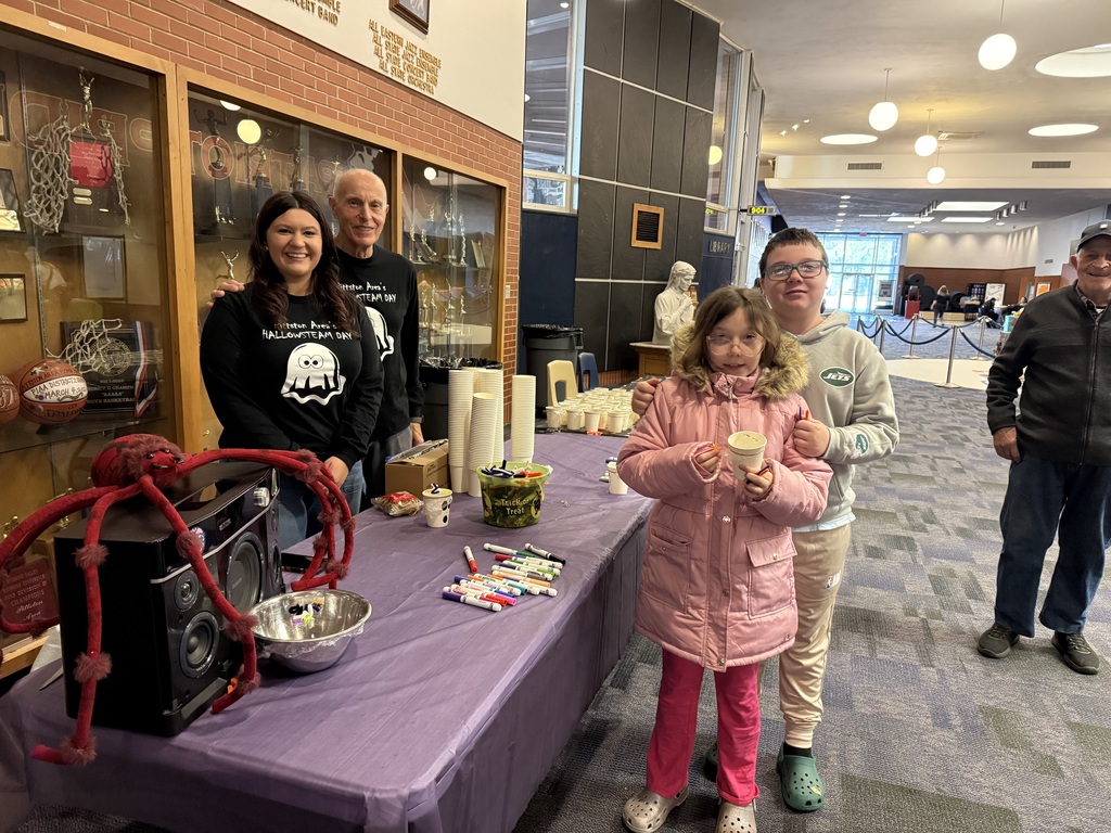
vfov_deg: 56.8
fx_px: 770
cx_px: 556
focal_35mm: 24
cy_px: 416
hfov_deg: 71.6
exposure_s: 1/40
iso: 1000
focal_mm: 6.76
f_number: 1.78
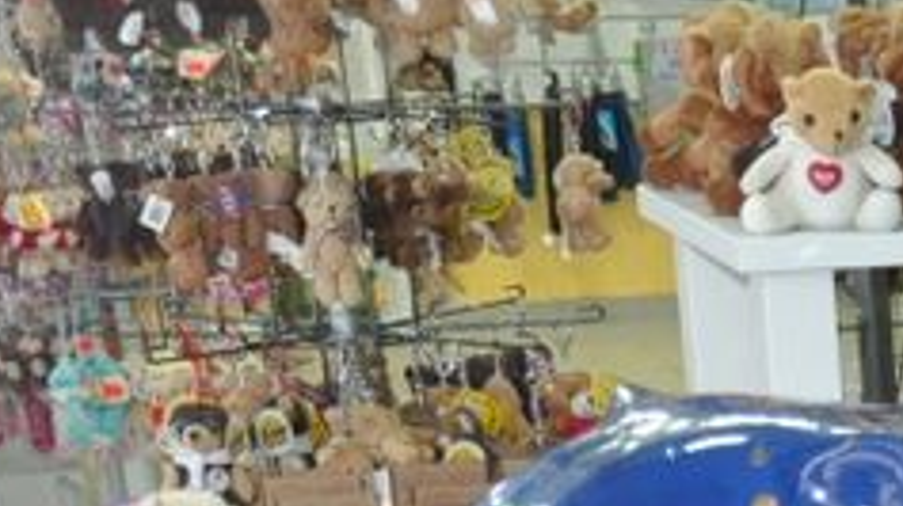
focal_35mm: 149
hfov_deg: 12.9
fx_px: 3566
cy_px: 1255
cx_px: 1715
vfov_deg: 7.5
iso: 800
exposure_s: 1/60
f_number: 3.8
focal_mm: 22
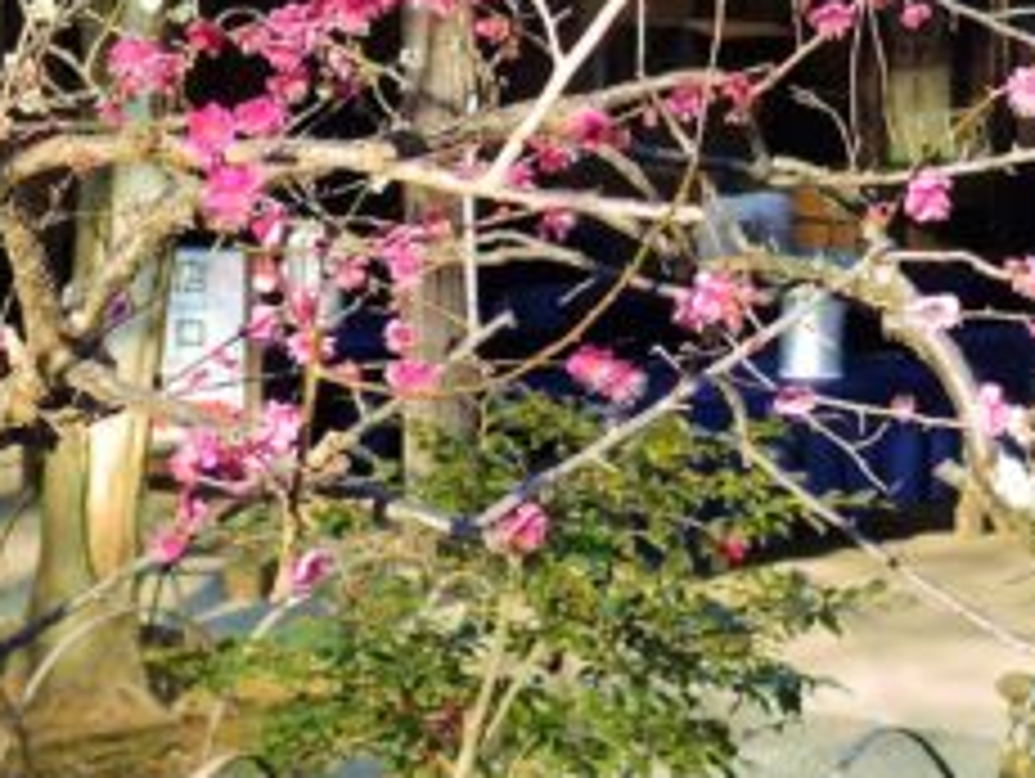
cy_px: -103
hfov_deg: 11.6
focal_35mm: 169
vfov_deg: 8.7
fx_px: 5058
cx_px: 94
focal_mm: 8.2
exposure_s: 1/500
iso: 80
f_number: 2.2
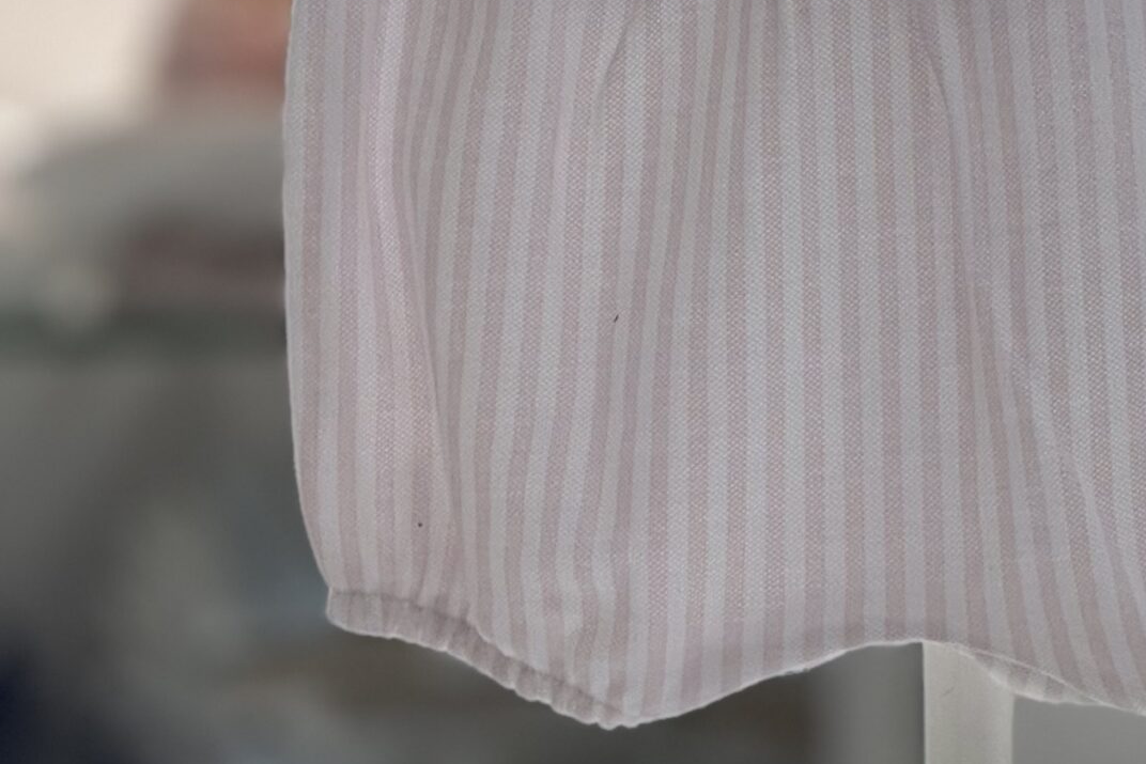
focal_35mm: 298
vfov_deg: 4.6
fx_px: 9487
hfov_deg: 6.9
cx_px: 889
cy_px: -16
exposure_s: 1/100
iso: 125
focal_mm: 15.66
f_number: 2.8
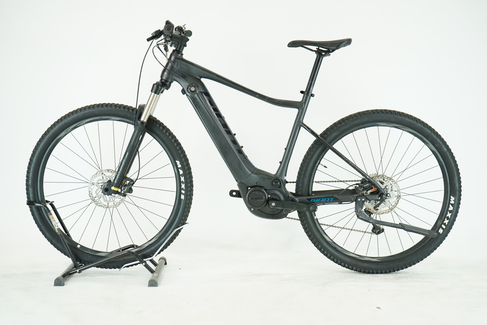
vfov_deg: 25.5
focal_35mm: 53
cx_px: 244
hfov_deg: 37.5
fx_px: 717
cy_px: 162
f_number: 5.6
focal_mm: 53
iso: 2000
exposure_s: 1/200
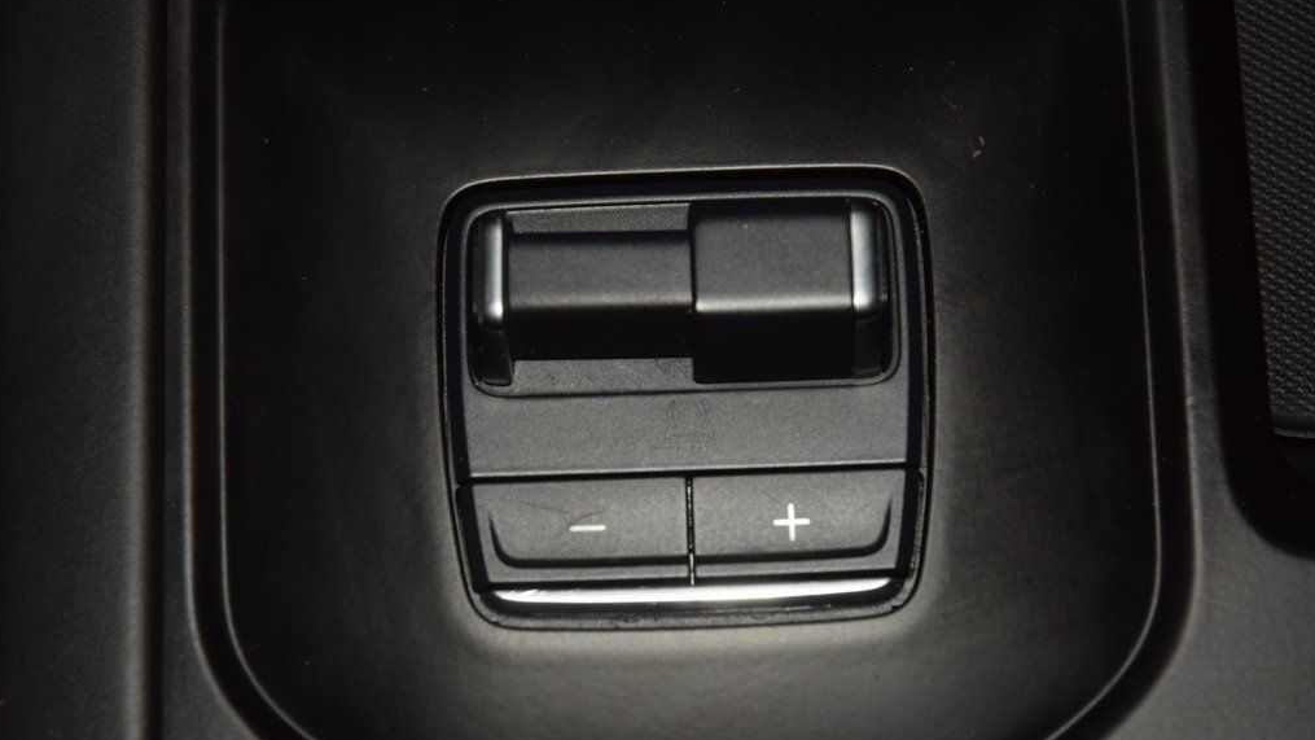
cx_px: 654
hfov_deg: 19.3
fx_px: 3871
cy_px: 402
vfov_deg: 10.9
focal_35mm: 111
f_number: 8
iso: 100
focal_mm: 70
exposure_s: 1/125
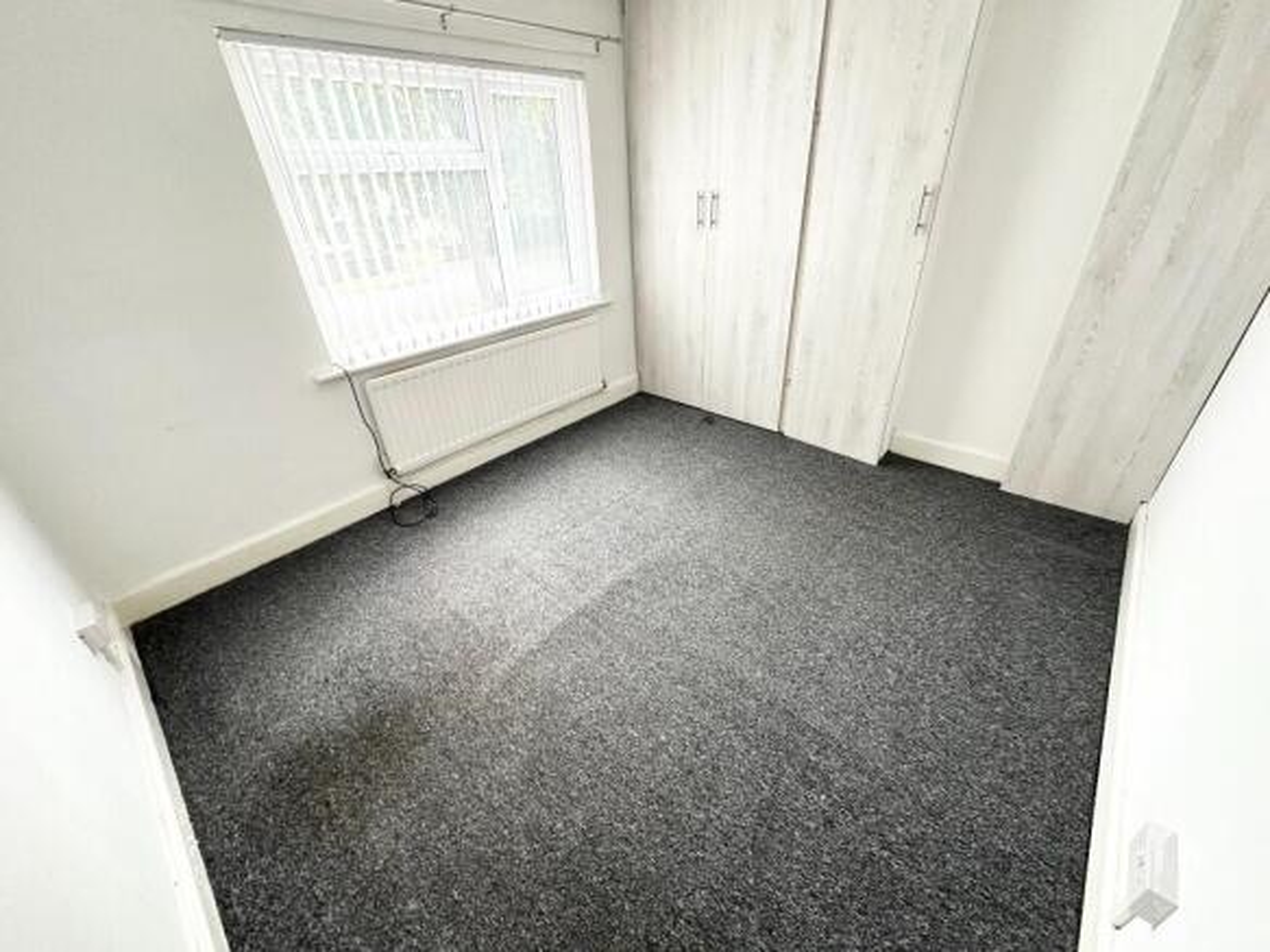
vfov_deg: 85.7
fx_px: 514
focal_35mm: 14
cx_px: 635
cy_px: 476
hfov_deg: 102.1
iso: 320
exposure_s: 1/60
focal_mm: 2.22
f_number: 2.2
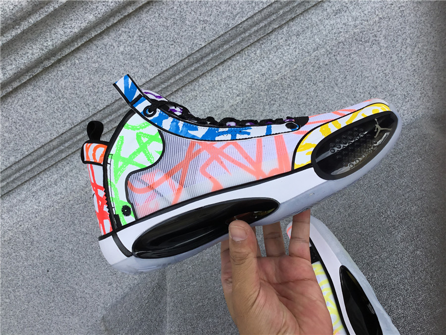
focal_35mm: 31
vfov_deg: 45.4
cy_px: 168
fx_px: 399
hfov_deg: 58.4
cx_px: 223
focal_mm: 3.3
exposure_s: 1/455
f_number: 2.4
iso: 25
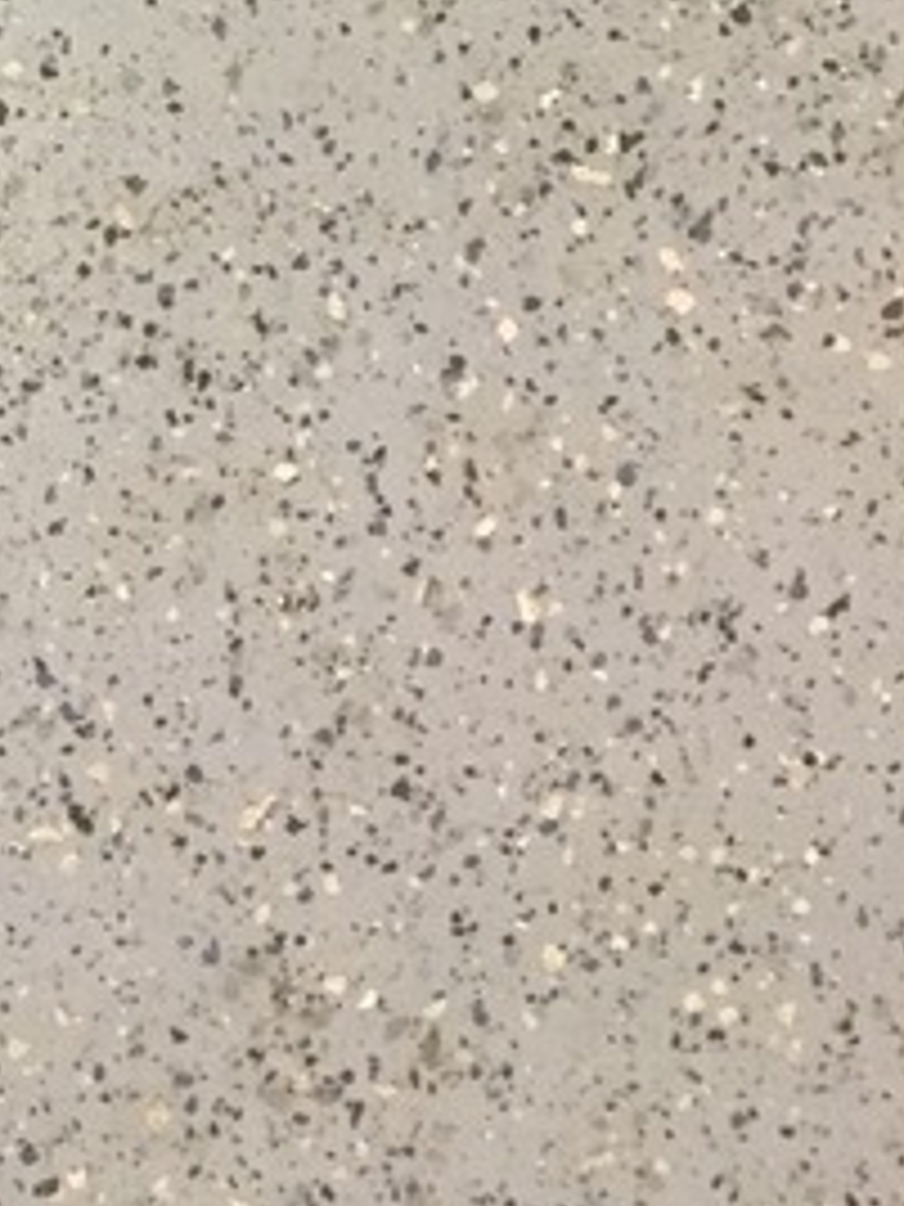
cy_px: -1080
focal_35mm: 111
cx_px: -801
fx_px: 3865
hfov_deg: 12.1
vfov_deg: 15.0
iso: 200
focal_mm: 4.15
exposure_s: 1/24
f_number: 2.2
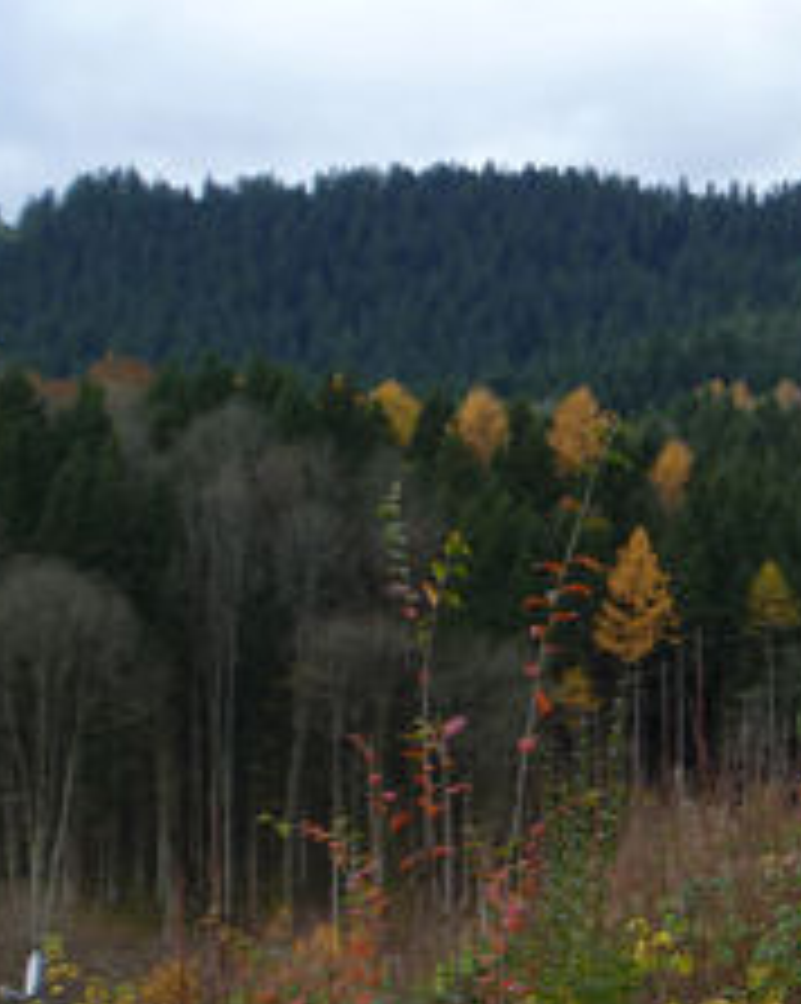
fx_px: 2730
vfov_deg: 20.7
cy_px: 738
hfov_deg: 15.0
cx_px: 1318
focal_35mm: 92
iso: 80
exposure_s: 1/40
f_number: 3.5
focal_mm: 6.3
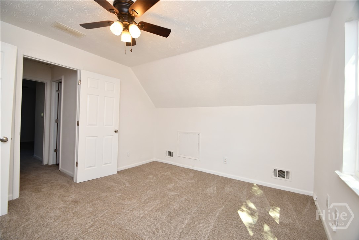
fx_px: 150
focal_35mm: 15
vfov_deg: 77.3
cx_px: 180
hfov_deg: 100.4
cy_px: 120
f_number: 4
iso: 400
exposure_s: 1/60
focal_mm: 10
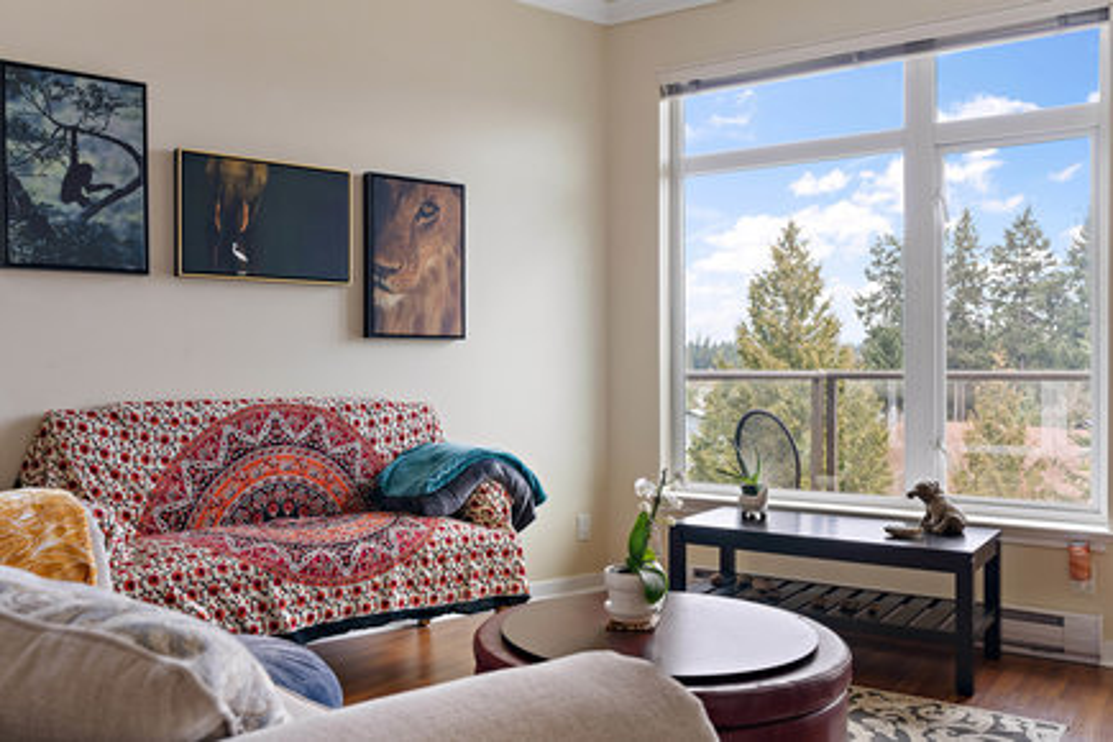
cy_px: 371
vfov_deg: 42.3
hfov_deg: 60.3
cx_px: 556
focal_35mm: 31
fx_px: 958
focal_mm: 31
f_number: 7.1
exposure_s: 1/13
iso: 400
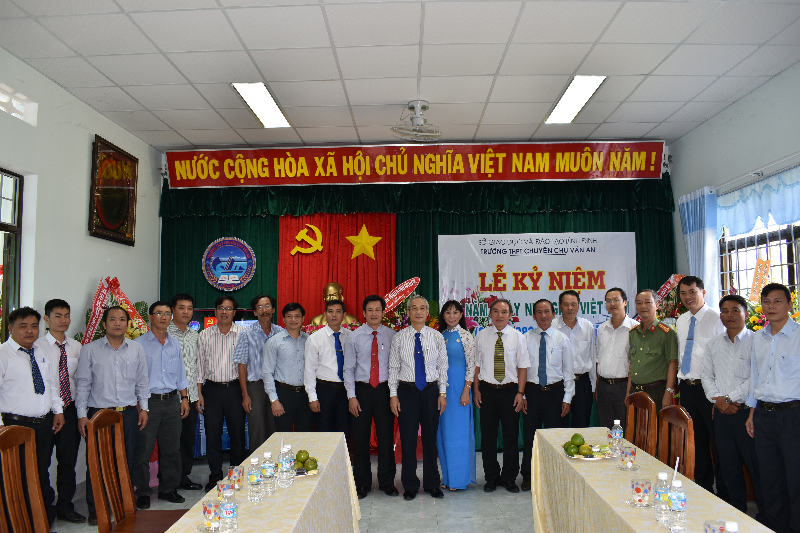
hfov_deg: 67.4
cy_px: 266
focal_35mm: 27
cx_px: 400
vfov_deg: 47.9
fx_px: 600
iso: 160
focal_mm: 18
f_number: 5.6
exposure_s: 1/25
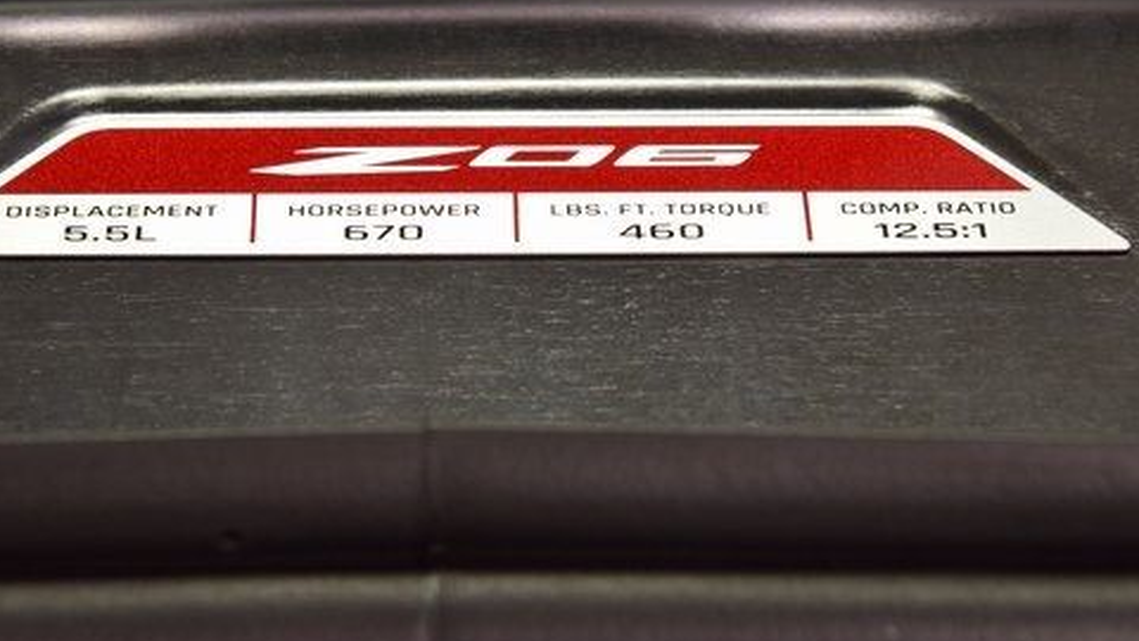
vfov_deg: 9.3
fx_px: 3926
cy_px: 174
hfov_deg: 16.5
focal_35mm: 130
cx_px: 513
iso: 800
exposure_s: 1/30
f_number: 7.1
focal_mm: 62
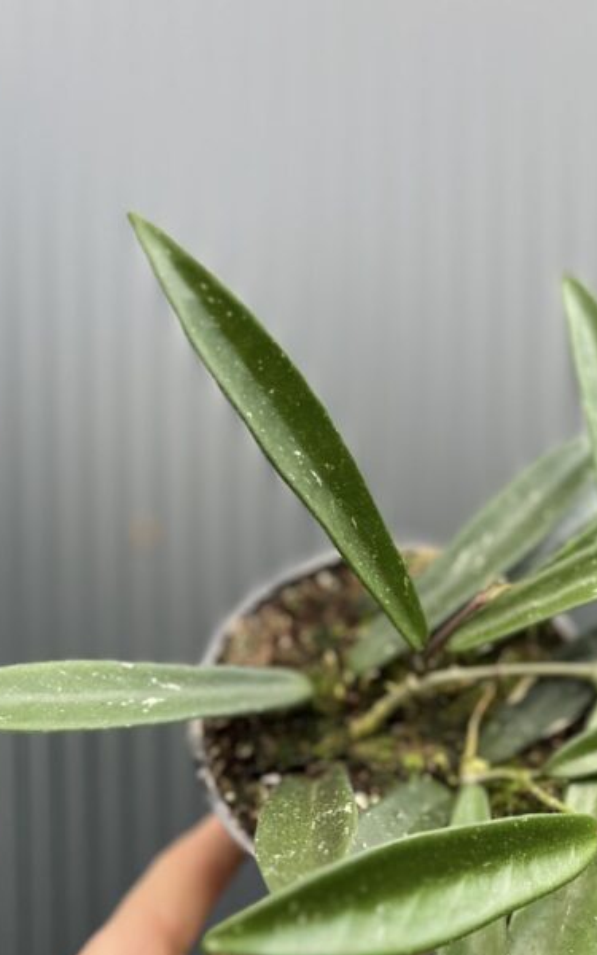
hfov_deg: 25.8
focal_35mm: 49
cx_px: 486
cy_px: 720
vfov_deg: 39.9
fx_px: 1276
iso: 40
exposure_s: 1/122
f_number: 1.6
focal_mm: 5.1
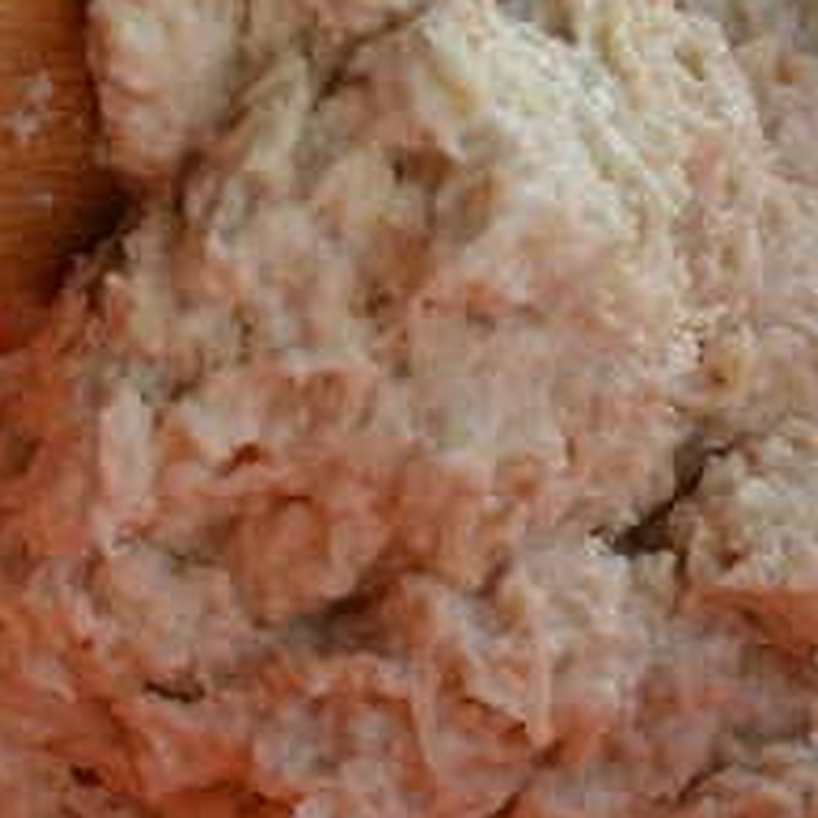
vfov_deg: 10.3
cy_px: 296
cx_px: 437
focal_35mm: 170
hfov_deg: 10.3
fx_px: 4552
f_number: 5.6
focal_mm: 45
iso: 200
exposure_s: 1/160
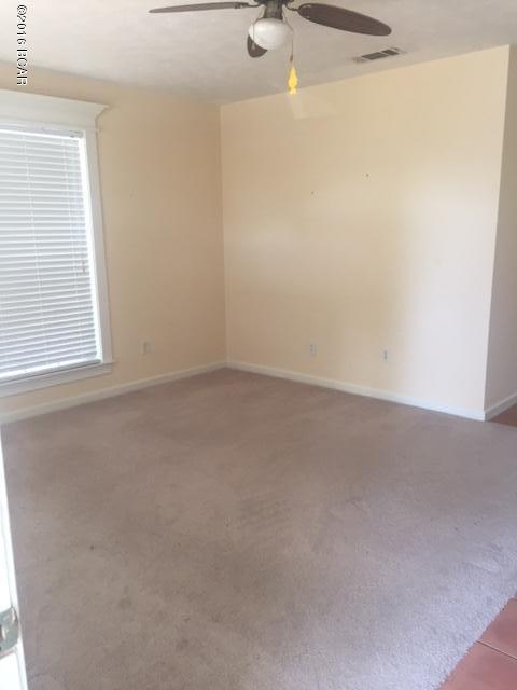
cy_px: 345
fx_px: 577
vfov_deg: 61.7
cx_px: 258
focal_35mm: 29
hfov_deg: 48.2
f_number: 2.2
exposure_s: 1/30
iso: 32
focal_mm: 4.15
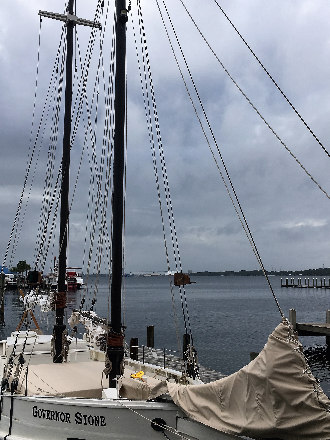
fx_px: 483
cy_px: 212
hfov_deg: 37.7
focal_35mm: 38
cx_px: 170
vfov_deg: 49.0
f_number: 2.2
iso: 25
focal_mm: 4.15
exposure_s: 1/1709
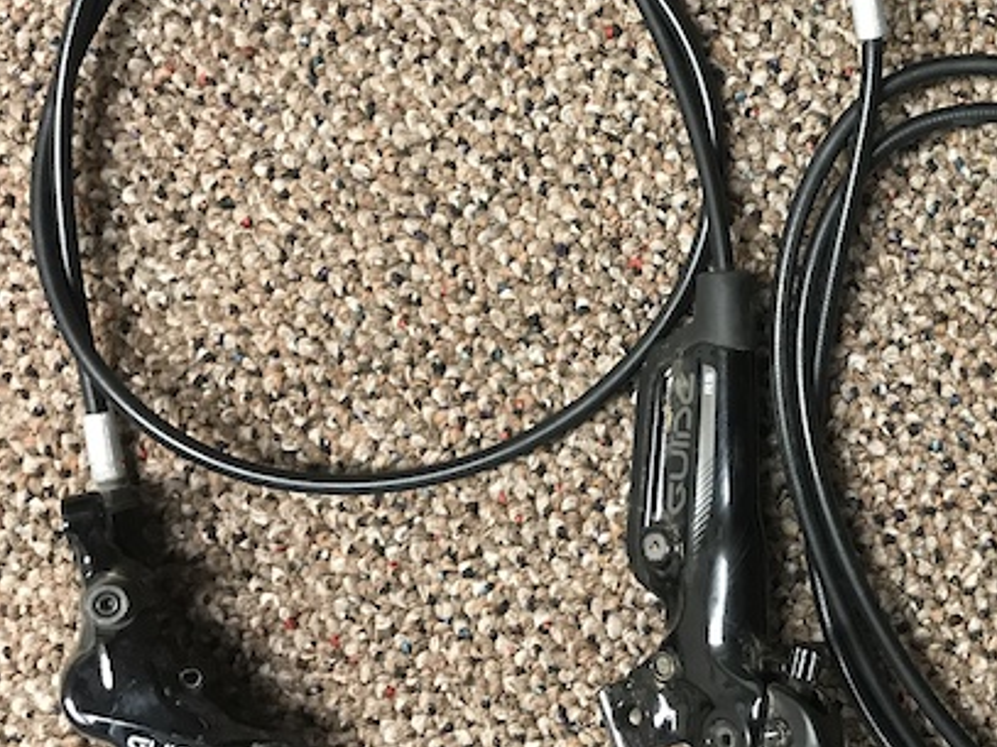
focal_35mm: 55
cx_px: 813
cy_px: 272
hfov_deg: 33.8
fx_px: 1584
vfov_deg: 26.4
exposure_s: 1/9
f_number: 1.8
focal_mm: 3.99
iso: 100
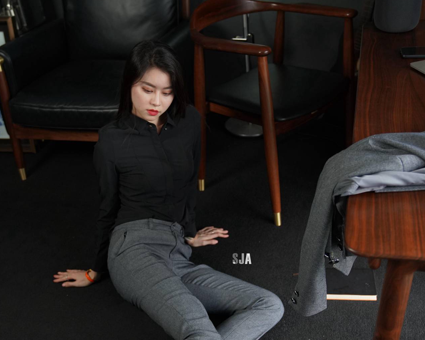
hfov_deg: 40.3
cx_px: 213
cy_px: 230
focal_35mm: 46
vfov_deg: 32.4
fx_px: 579
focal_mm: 32
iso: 1000
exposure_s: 1/125
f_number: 3.5
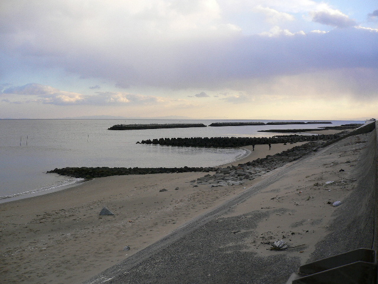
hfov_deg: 52.6
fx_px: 382
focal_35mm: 35
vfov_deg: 40.7
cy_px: 142
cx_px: 189
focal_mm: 5.8
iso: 80
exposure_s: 1/400
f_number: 2.8
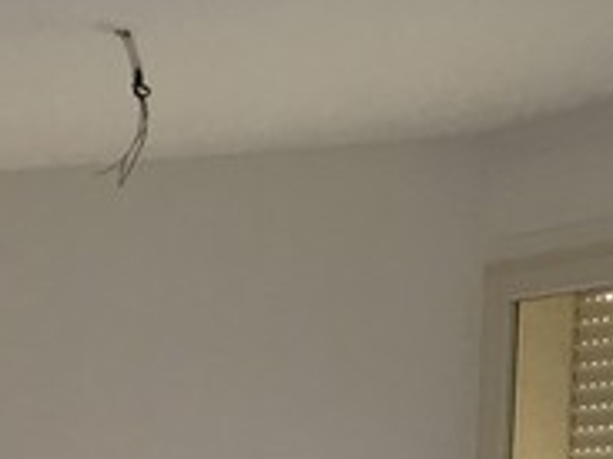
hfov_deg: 14.5
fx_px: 2248
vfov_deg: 10.8
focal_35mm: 127
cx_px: -298
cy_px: 884
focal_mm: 4.15
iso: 50
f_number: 2.2
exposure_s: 1/33
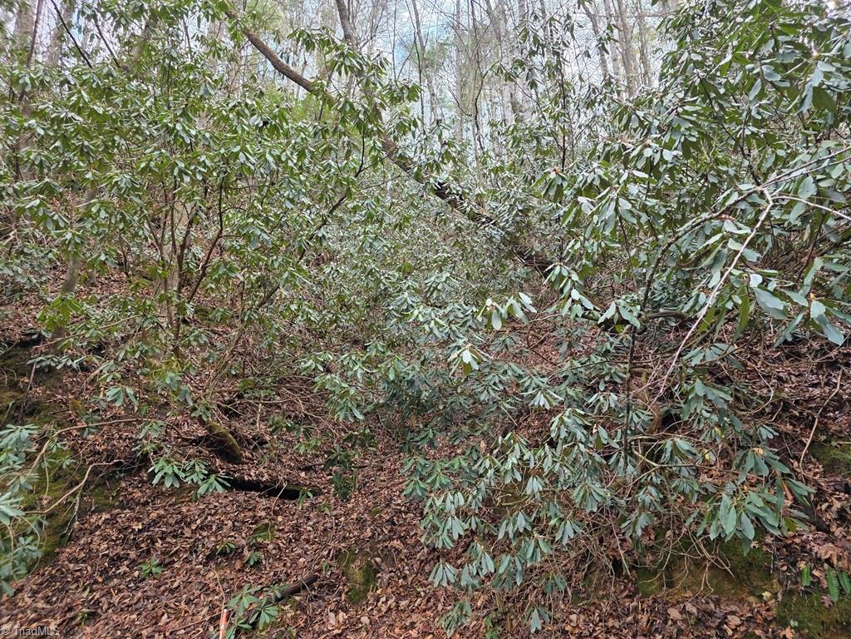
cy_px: 320
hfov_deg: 73.9
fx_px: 565
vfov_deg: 58.9
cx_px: 426
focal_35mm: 23
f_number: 1.7
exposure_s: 1/180
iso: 80
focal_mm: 6.3
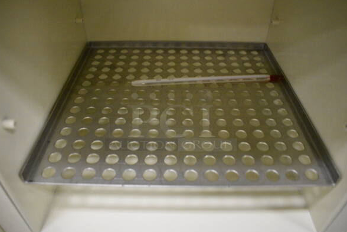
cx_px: 171
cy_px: 120
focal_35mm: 28
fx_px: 270
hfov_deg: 65.4
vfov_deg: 46.5
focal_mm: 18
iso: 4500
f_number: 3.5
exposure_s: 1/125
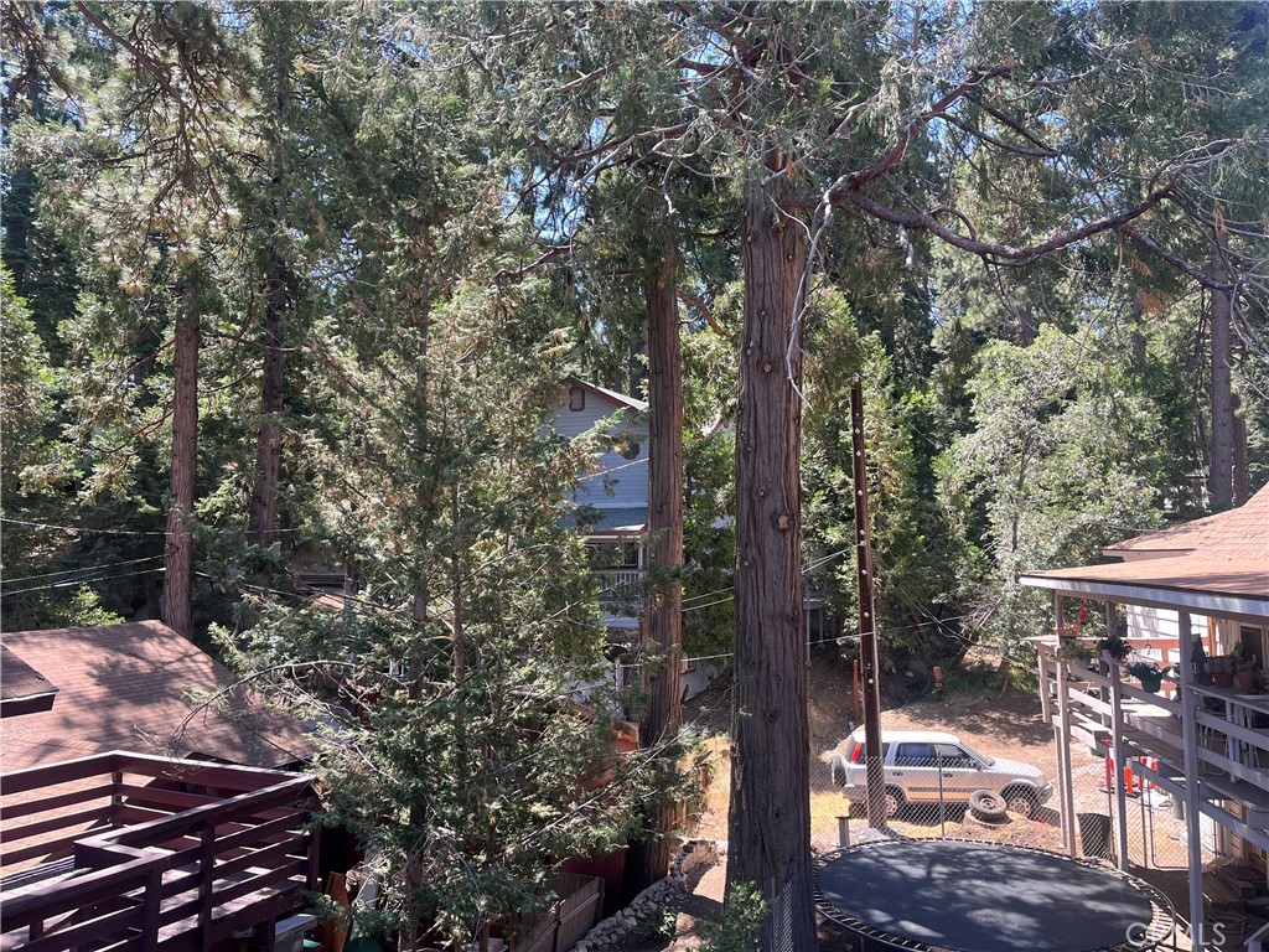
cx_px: 634
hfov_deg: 67.3
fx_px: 953
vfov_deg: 53.1
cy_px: 476
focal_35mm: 26
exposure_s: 1/345
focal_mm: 5.1
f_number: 1.6
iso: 50
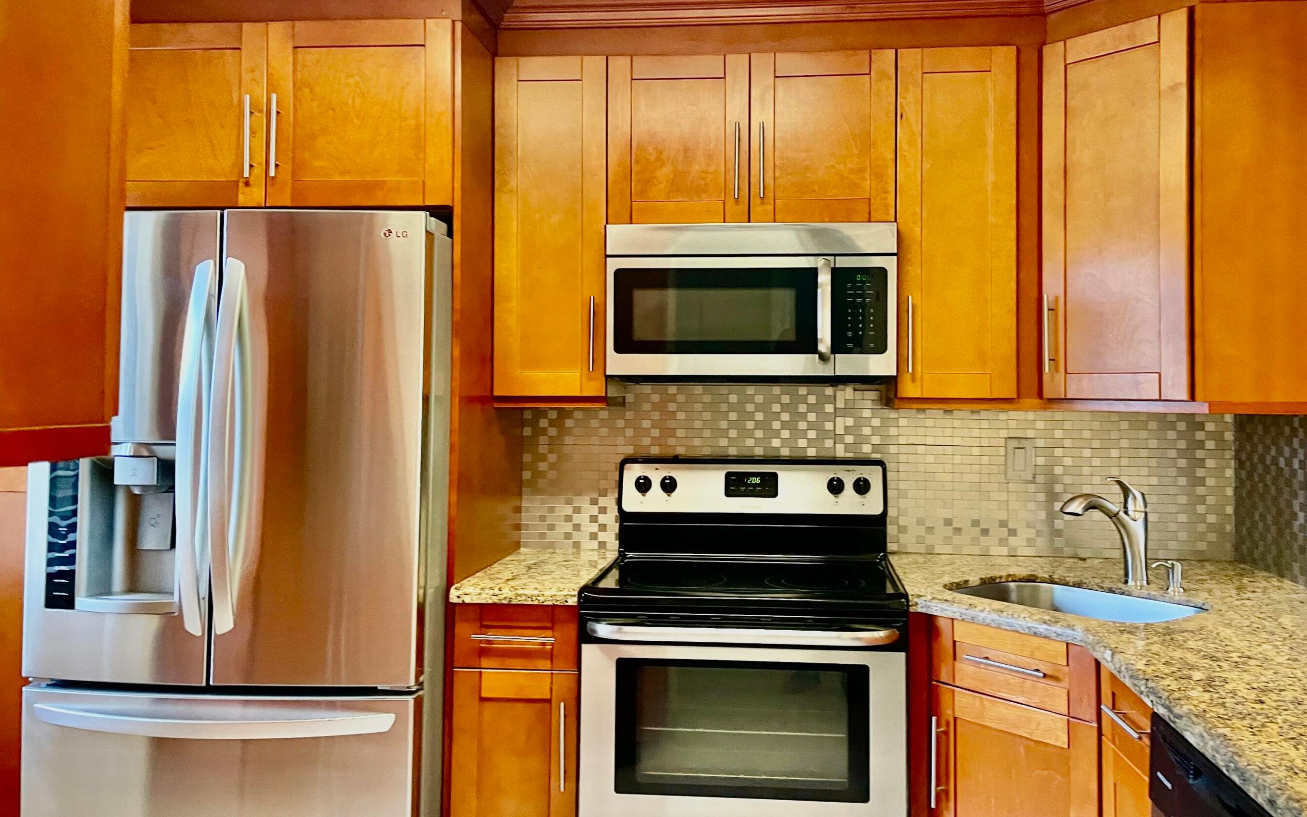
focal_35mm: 31
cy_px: 347
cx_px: 694
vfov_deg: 40.5
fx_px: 1104
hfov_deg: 61.2
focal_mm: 4.2
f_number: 1.6
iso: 320
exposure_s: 1/60
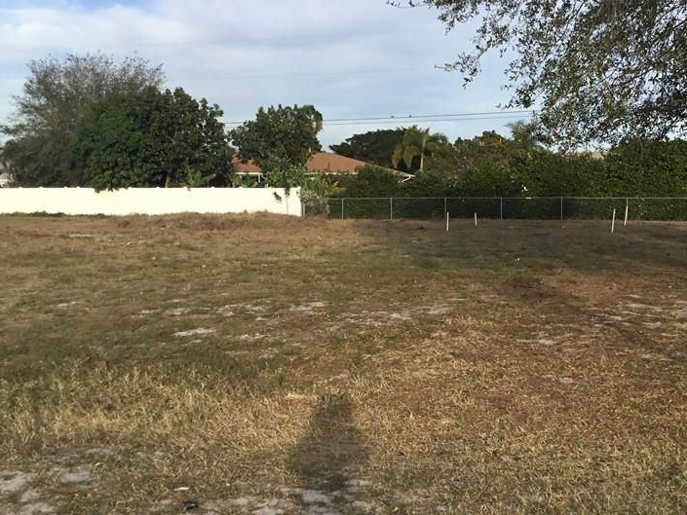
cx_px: 450
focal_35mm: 45
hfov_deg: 41.6
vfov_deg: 32.2
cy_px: 251
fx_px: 893
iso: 25
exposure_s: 1/721
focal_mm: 3.3
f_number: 2.4
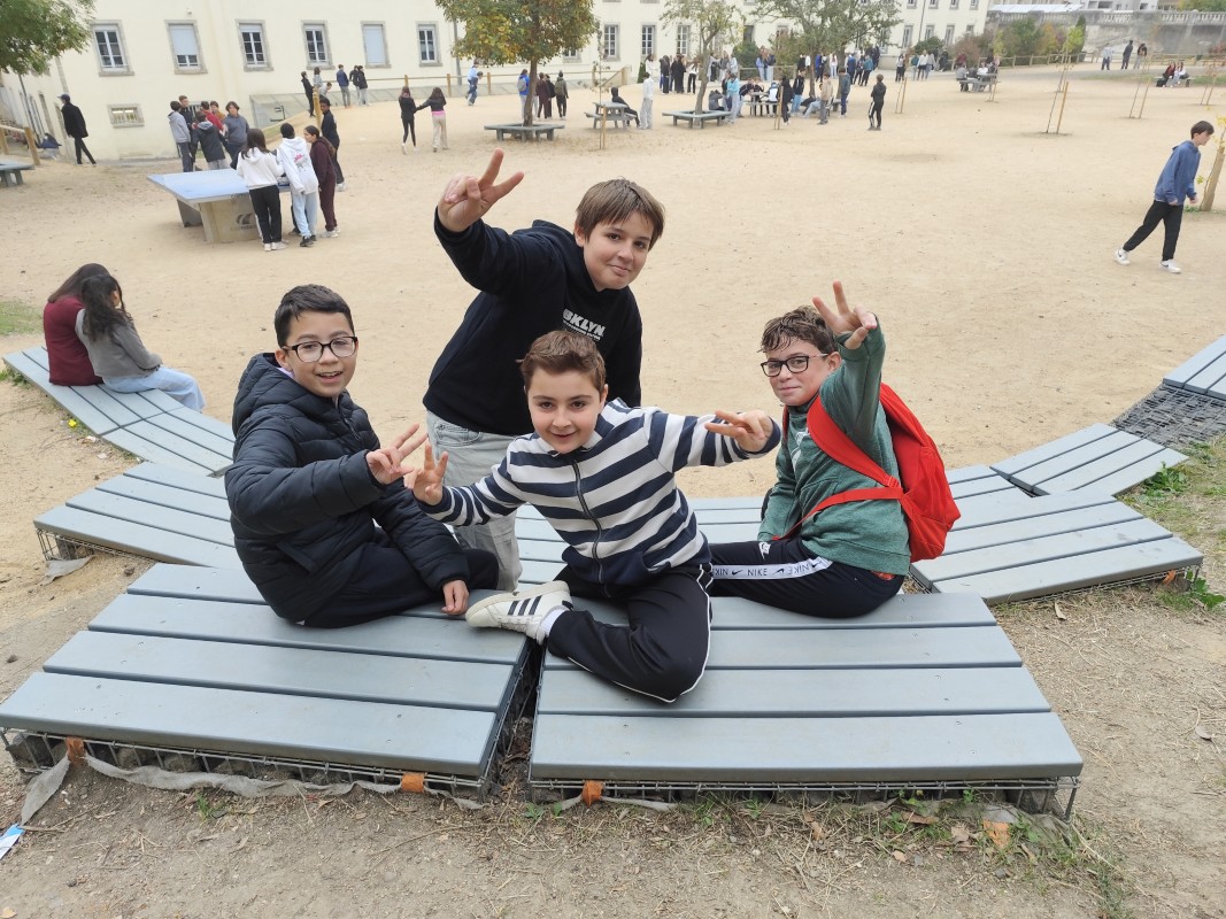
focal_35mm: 23
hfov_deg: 73.9
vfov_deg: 58.9
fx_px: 815
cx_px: 613
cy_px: 460
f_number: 1.65
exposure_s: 1/100
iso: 100
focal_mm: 6.14
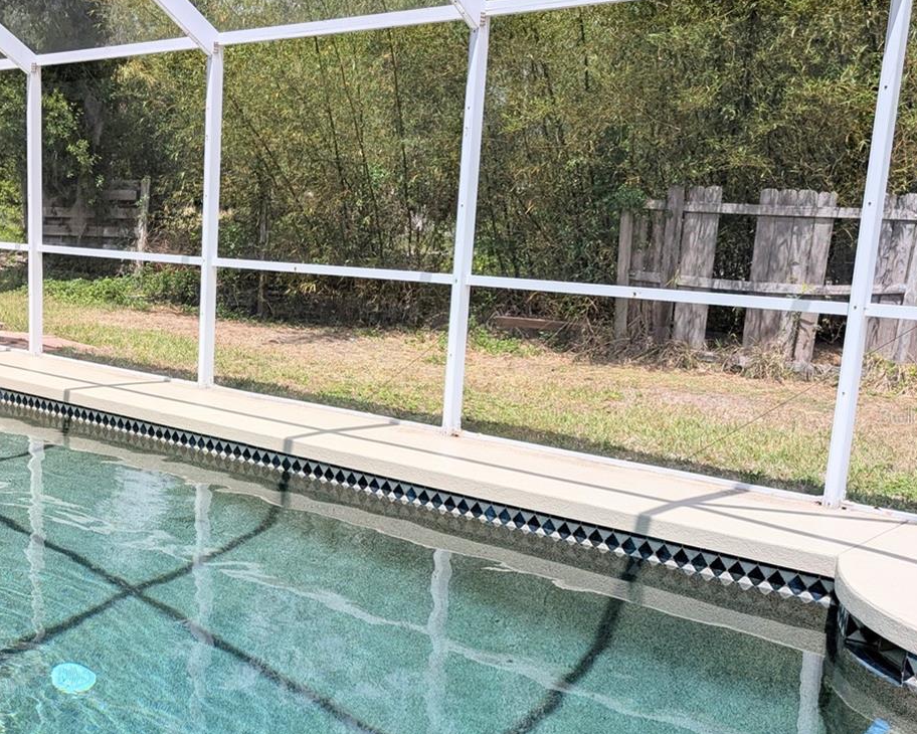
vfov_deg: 36.4
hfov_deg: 42.6
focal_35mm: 41
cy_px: 416
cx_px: 172
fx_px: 1113
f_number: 1.68
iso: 25
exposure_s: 1/1689
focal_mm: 6.9
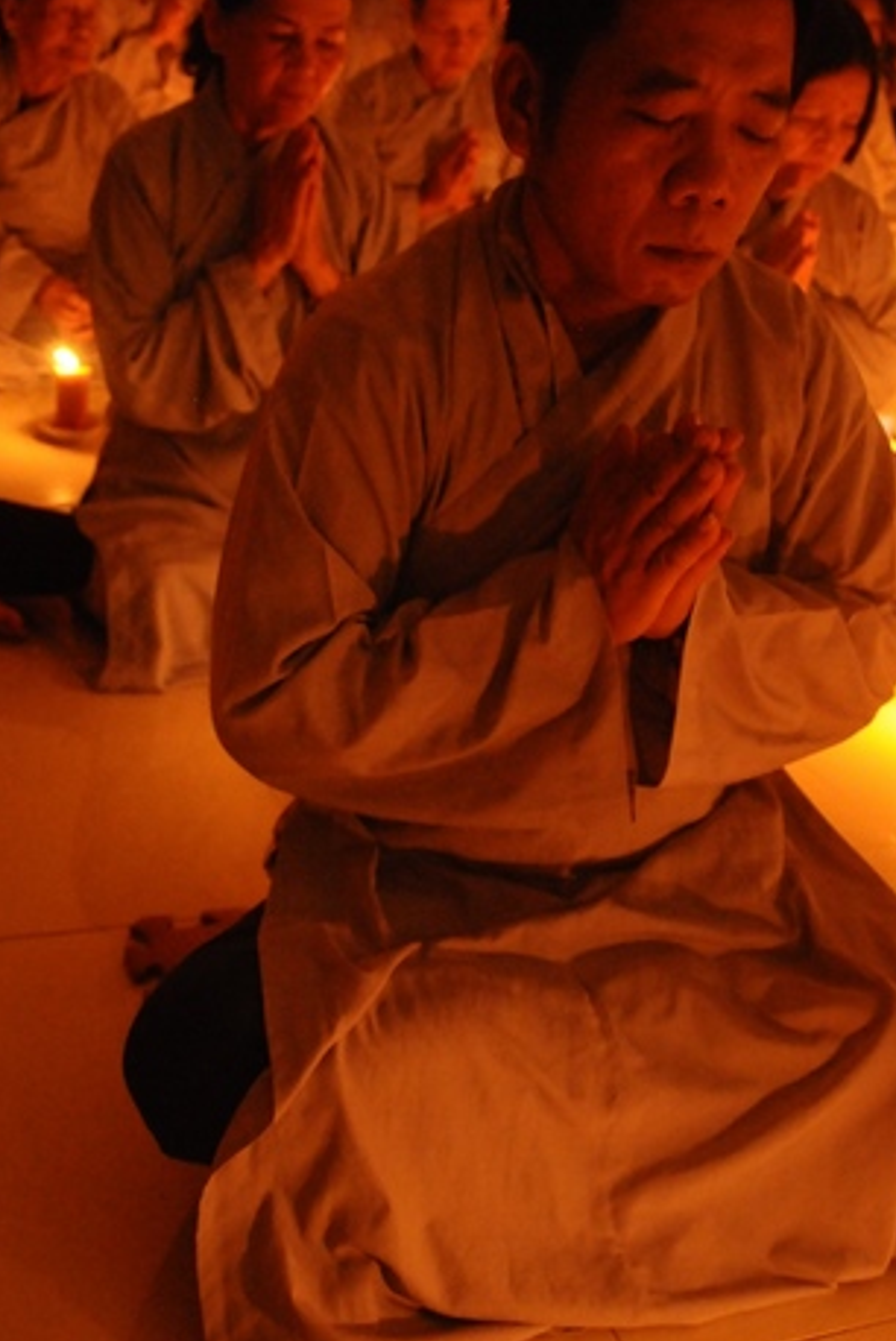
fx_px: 1901
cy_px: 653
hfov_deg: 26.4
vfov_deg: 38.9
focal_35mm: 51
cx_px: 562
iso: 3200
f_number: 4.5
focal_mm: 24
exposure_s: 1/13
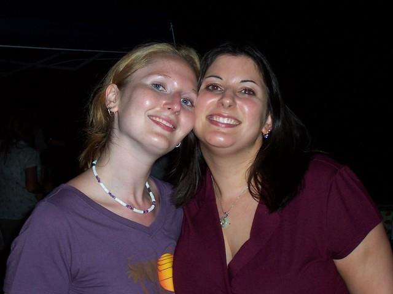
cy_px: 147
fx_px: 806
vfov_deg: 20.7
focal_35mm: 71
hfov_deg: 27.4
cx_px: 196
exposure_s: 1/90
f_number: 4
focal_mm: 10.8
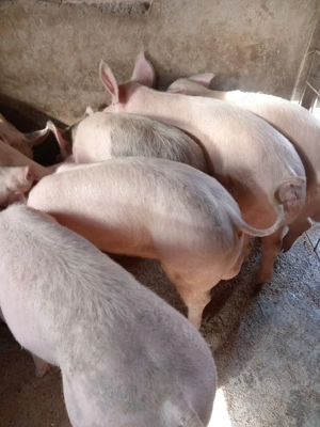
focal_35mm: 25
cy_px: 214
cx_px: 160
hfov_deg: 54.9
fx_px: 308
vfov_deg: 69.4
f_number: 1.8
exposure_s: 1/25
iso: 343
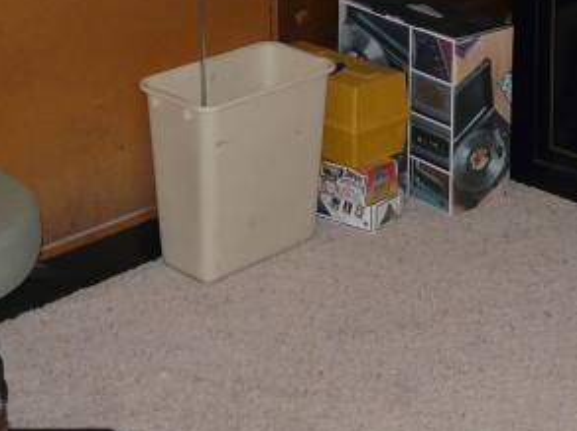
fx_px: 1632
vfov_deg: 13.9
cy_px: -266
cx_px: 433
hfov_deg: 19.9
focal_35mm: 98
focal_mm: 4.6
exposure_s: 1/30
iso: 100
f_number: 2.8
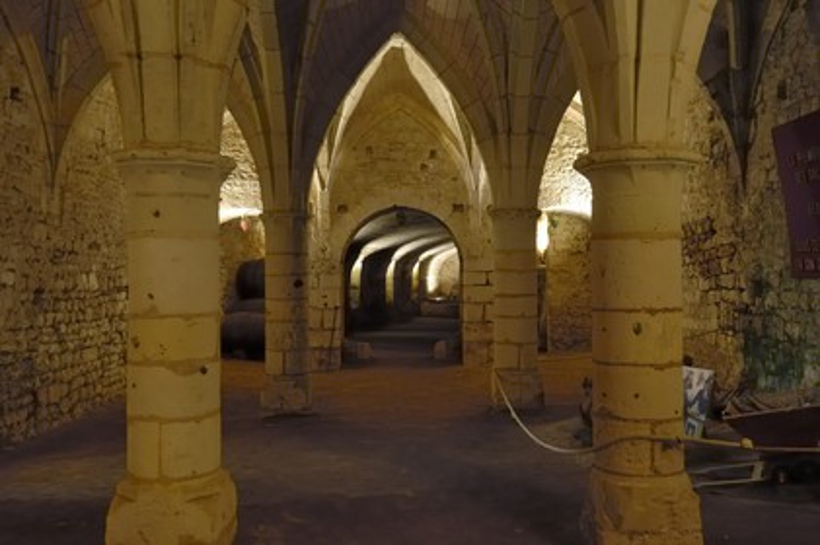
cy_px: 272
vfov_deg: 39.9
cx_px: 410
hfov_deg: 57.3
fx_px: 751
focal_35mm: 33
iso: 100
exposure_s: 3
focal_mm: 22
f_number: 8
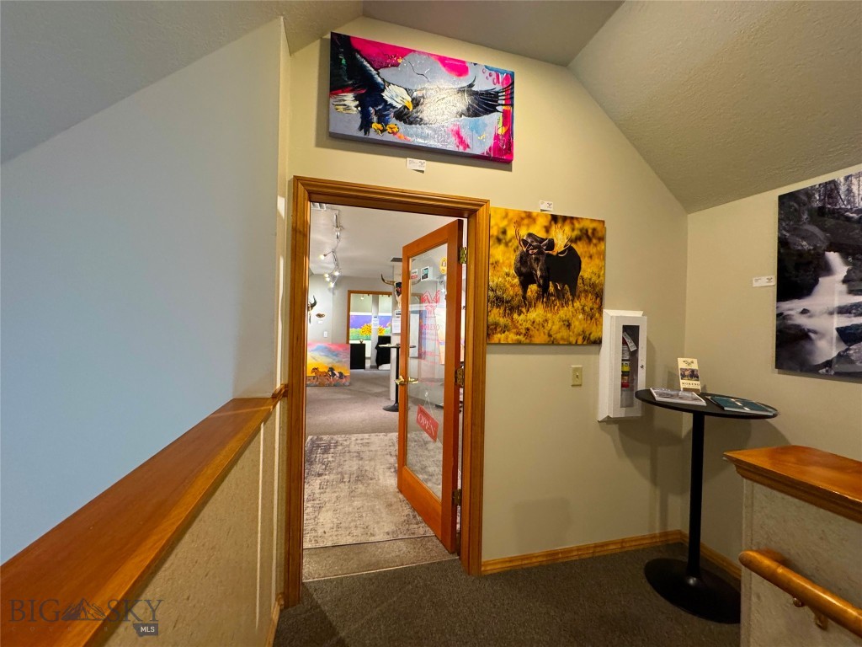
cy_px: 324
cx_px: 431
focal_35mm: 14
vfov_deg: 85.7
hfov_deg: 102.1
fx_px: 349
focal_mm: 2.22
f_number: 2.2
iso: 320
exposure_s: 1/60
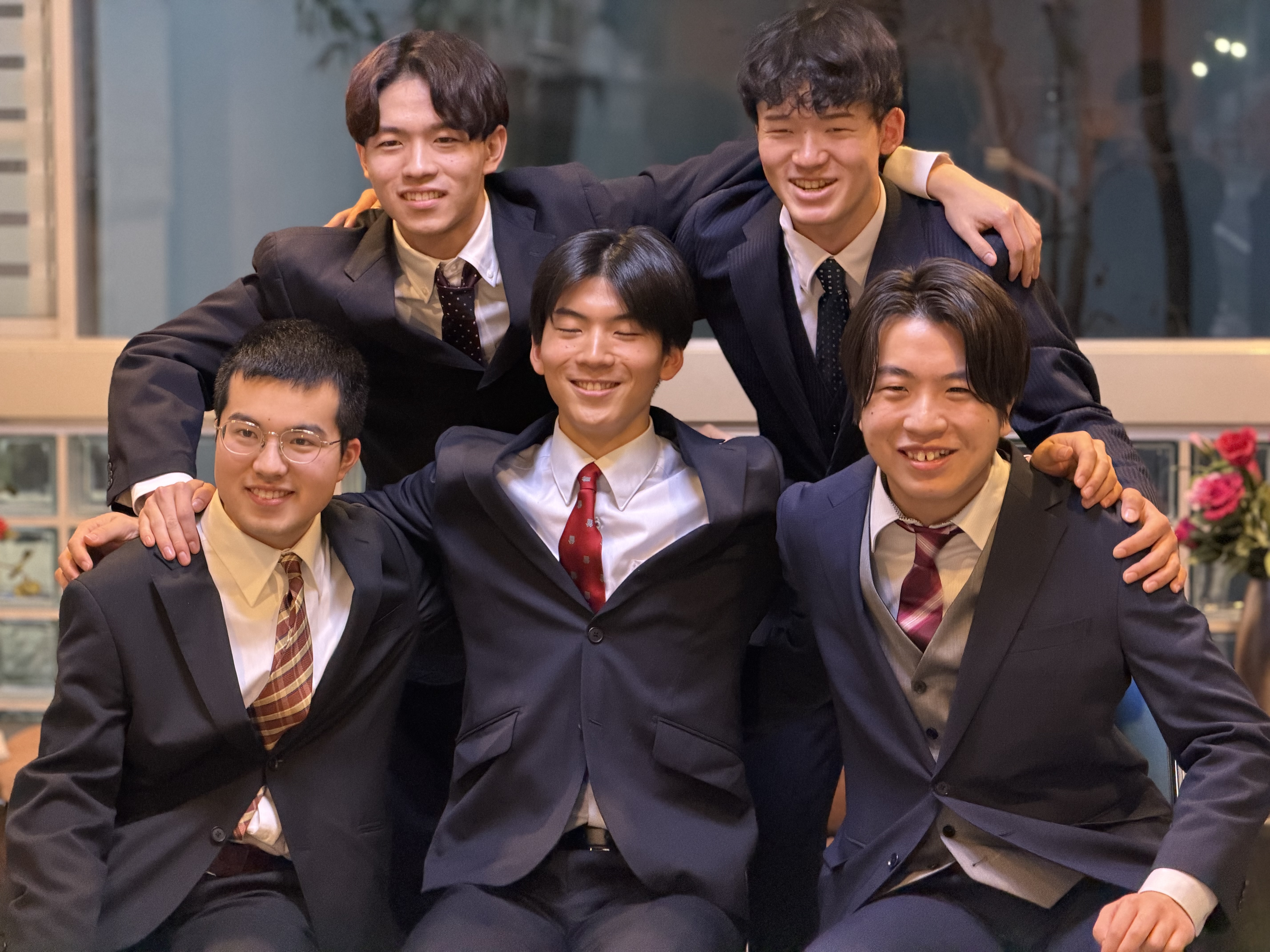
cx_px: 635
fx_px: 3669
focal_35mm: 100
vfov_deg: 14.8
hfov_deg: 19.6
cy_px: 476
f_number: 2.8
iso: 640
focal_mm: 16.89
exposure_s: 1/33
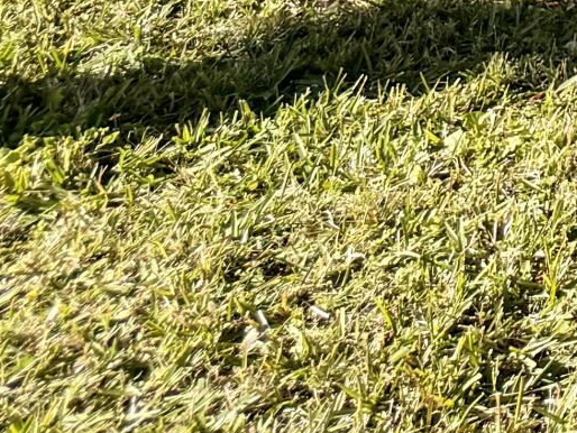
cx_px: 1581
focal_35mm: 140
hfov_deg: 10.8
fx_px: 2335
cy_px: -768
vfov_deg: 9.0
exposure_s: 1/2907
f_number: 1.78
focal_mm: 6.76
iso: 100
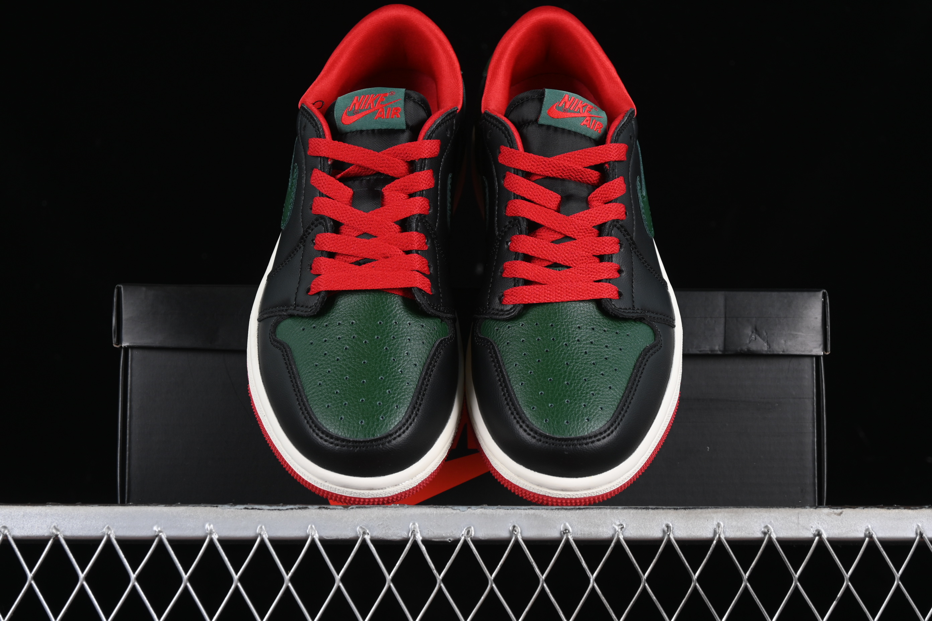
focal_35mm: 75
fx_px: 1942
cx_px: 466
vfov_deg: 18.2
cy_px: 310
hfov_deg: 27.0
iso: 160
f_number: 6.3
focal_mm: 50
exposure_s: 1/60
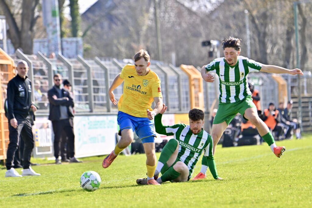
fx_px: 2600
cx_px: 156
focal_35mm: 300
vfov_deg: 4.6
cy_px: 104
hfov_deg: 6.9
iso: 560
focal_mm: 300
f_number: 5.6
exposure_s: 1/1250
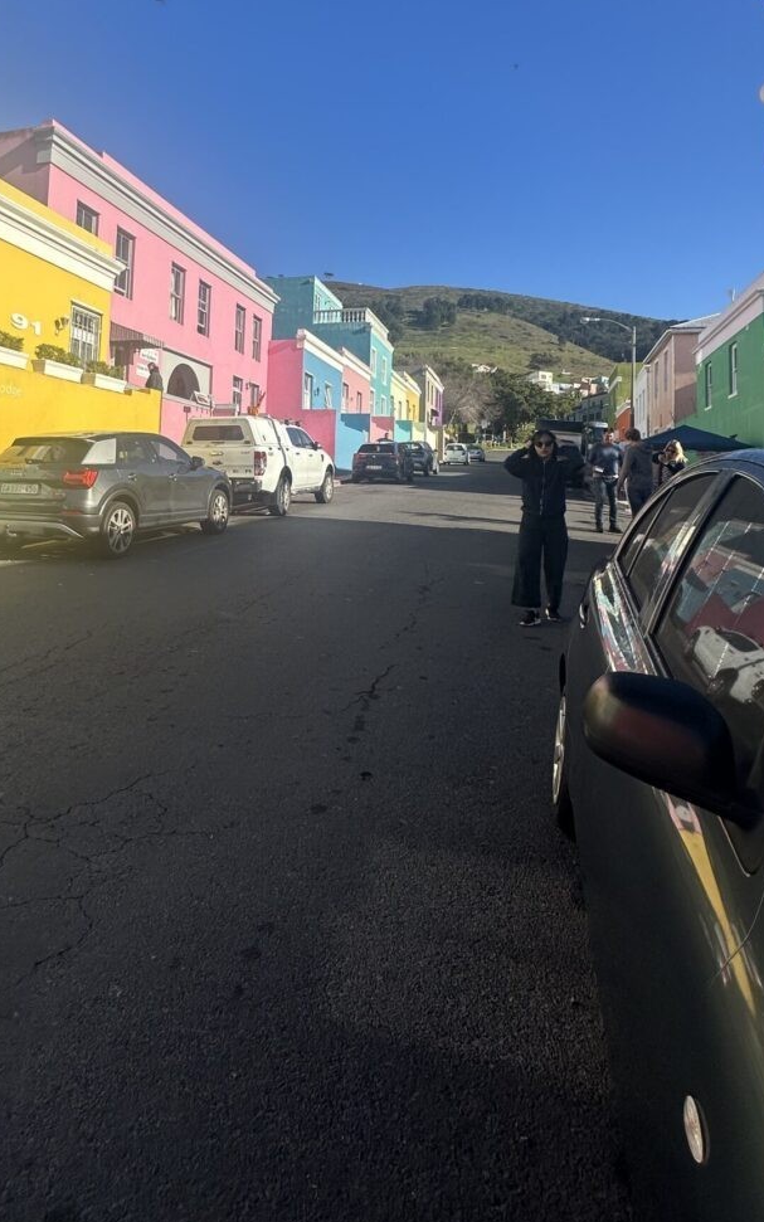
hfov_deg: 54.4
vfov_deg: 77.7
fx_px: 733
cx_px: 283
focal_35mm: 22
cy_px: 434
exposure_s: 1/1949
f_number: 2.2
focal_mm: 2.22
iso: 40
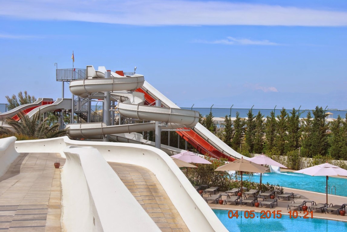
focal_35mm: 69
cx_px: 174
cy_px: 116
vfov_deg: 19.8
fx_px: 666
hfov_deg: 29.2
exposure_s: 1/320
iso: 100
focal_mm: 46
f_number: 9
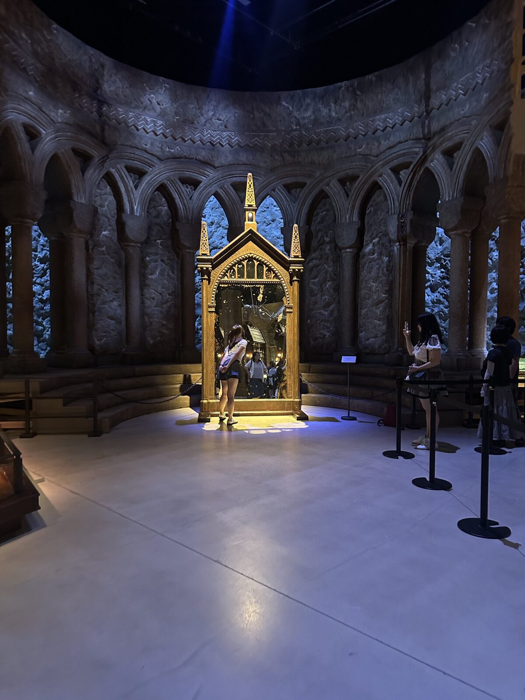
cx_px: 262
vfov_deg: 71.6
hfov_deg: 56.8
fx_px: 485
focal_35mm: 24
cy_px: 350
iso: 1000
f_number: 1.78
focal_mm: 6.86
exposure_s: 1/30
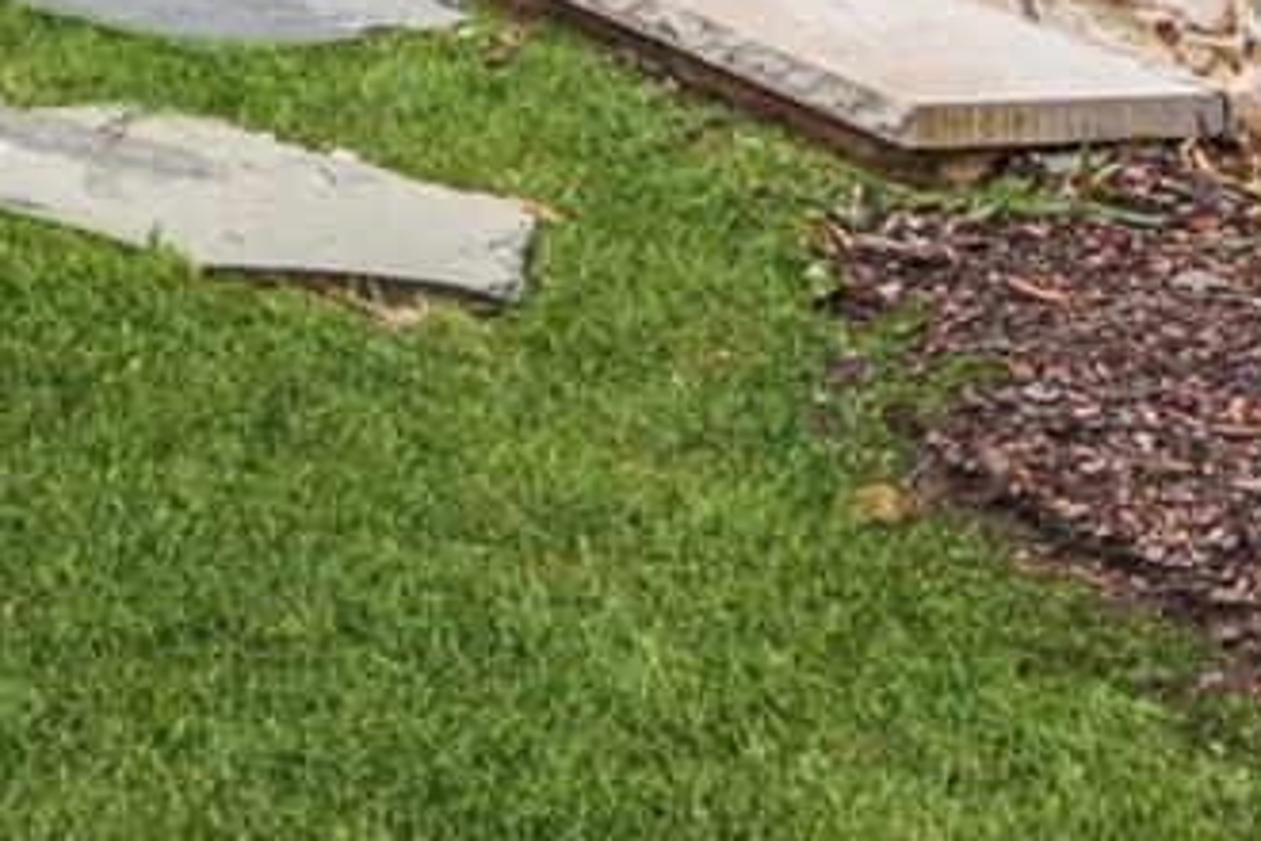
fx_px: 3047
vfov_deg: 13.5
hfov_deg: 16.6
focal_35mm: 87
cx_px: -1376
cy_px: -830
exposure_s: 1/100
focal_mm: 14
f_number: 9
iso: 200
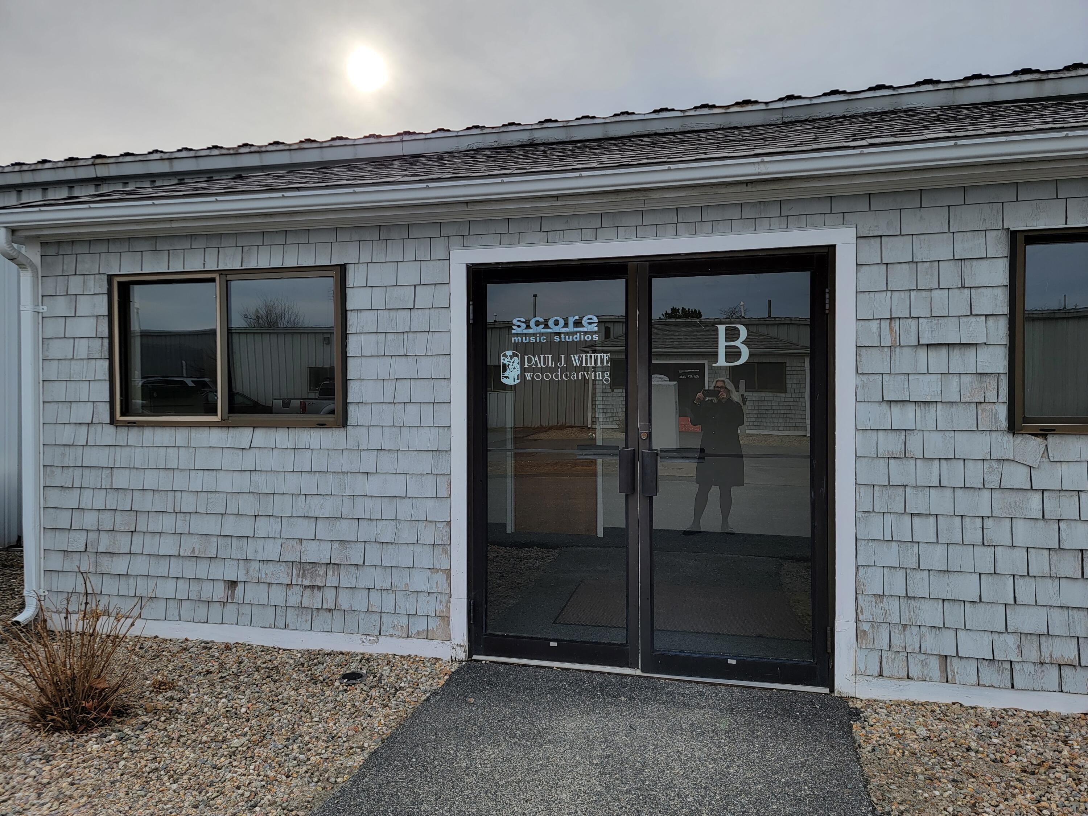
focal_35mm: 24
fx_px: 754
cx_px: 544
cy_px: 408
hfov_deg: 71.6
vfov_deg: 56.8
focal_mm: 6.7
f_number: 1.8
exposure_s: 1/370
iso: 16
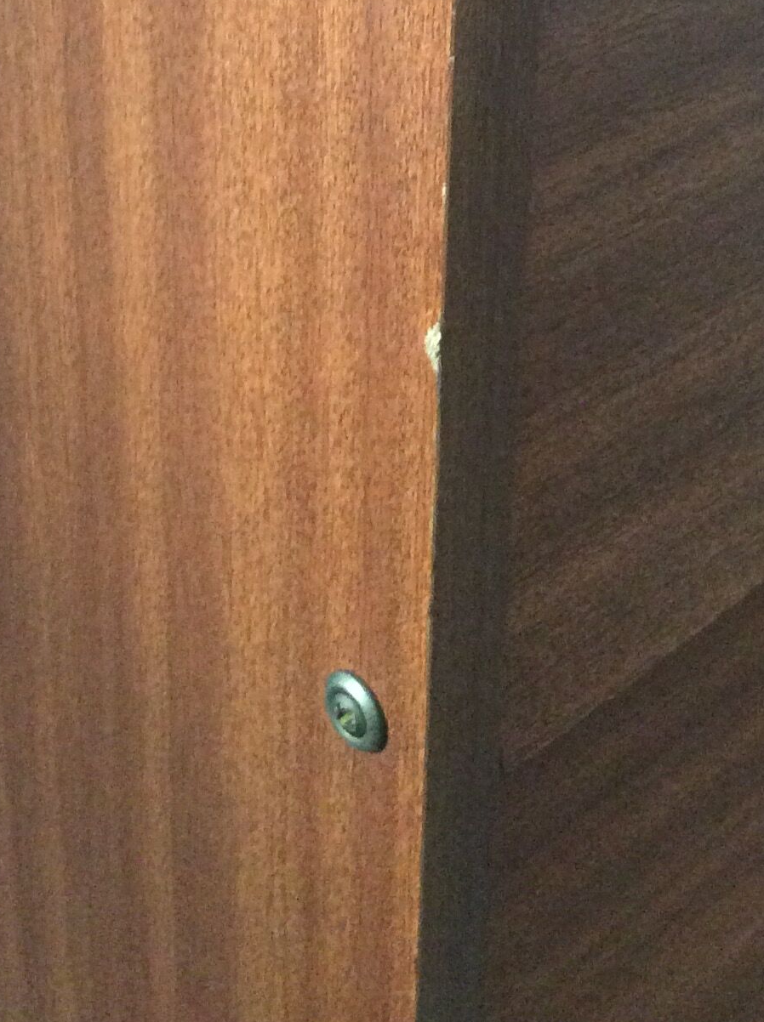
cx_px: 406
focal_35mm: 69
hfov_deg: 21.3
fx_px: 2036
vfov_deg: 27.1
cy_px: 88
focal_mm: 3.3
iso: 320
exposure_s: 1/17
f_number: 2.4
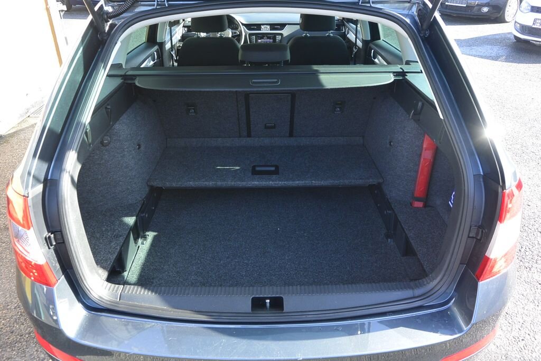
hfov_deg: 67.4
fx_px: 406
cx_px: 270
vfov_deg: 47.9
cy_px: 180
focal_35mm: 27
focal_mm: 10
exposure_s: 1/125
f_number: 3.5
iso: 160
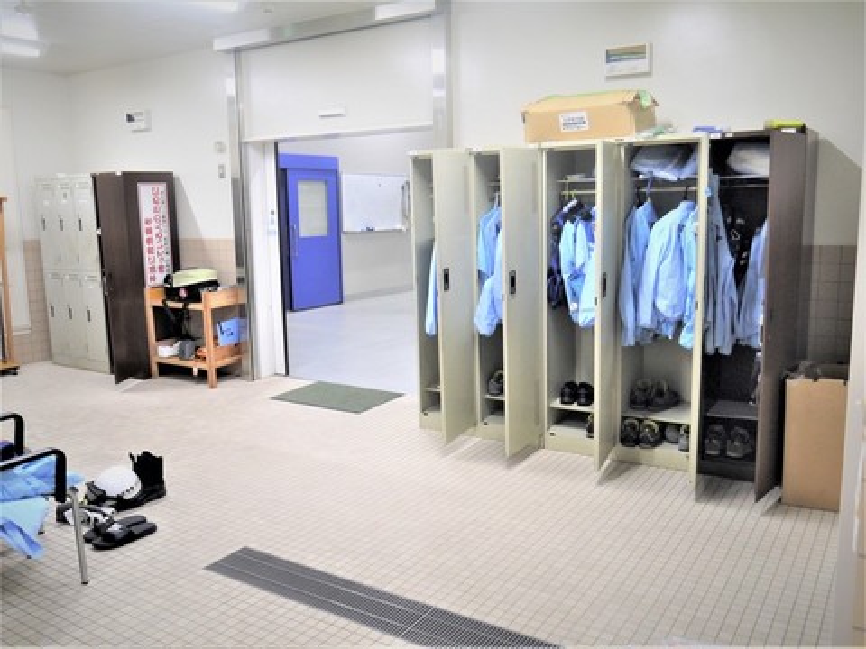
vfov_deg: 46.8
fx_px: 751
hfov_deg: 60.0
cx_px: 433
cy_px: 324
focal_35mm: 30
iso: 400
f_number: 3.6
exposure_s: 1/60
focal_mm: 15
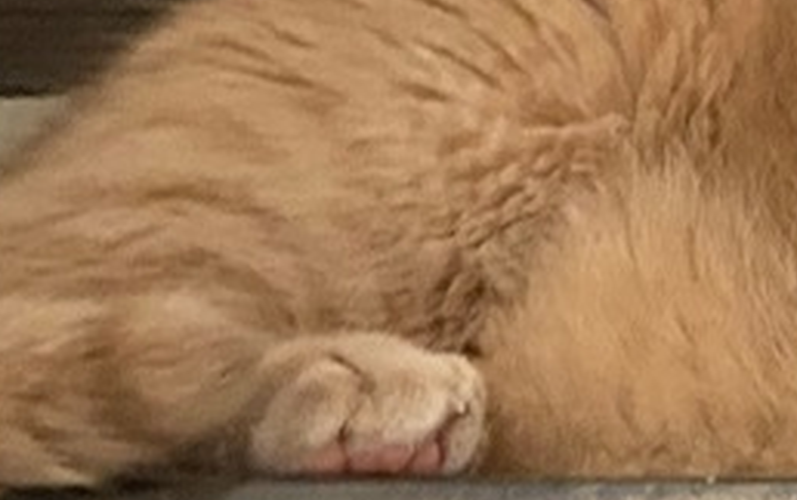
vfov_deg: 4.8
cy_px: 296
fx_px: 5938
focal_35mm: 273
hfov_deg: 7.5
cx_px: 1387
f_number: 2
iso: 1000
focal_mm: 6
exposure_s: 1/30
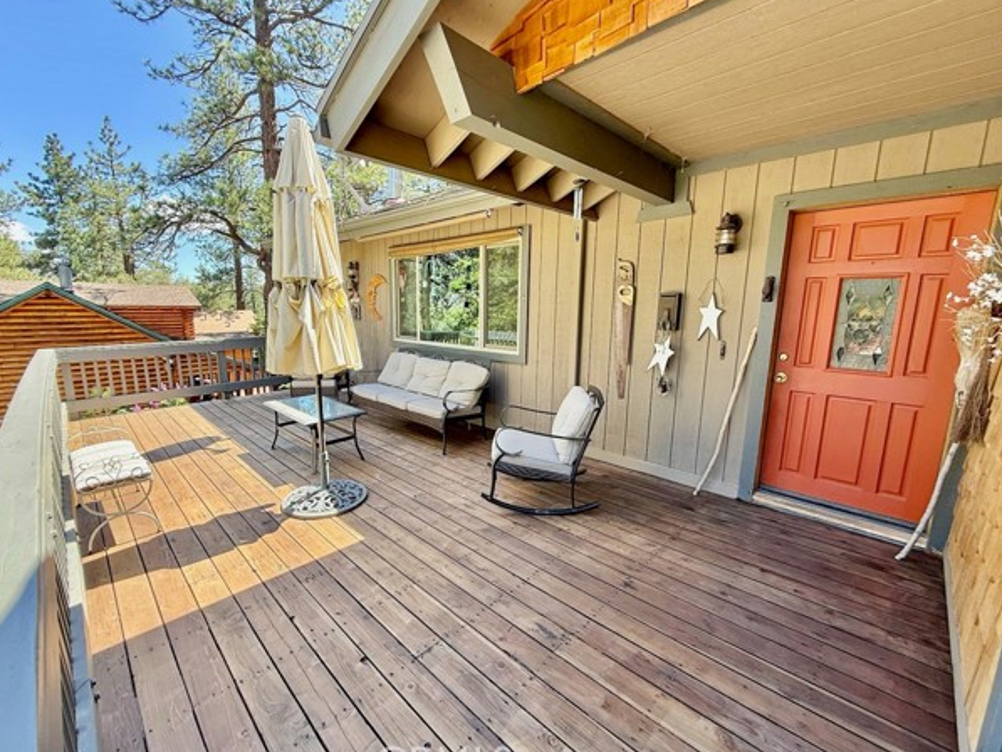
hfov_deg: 98.1
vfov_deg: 81.8
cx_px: 490
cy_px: 383
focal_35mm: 15
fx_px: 434
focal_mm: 2.22
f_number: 2.2
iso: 64
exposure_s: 1/157
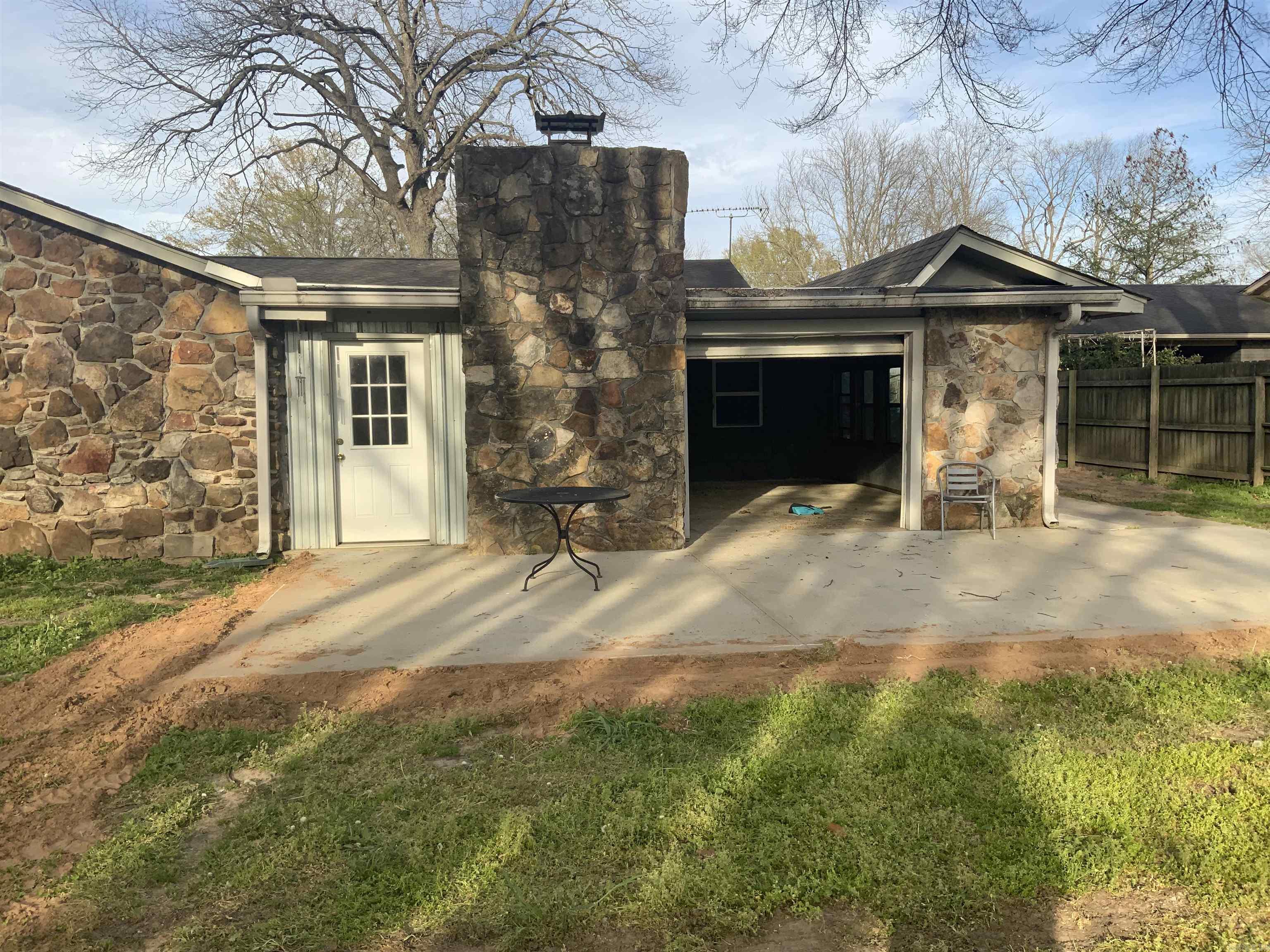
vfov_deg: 48.2
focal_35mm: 29
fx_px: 1064
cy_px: 476
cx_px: 635
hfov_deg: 61.7
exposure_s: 1/804
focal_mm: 3
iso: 16
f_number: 1.8
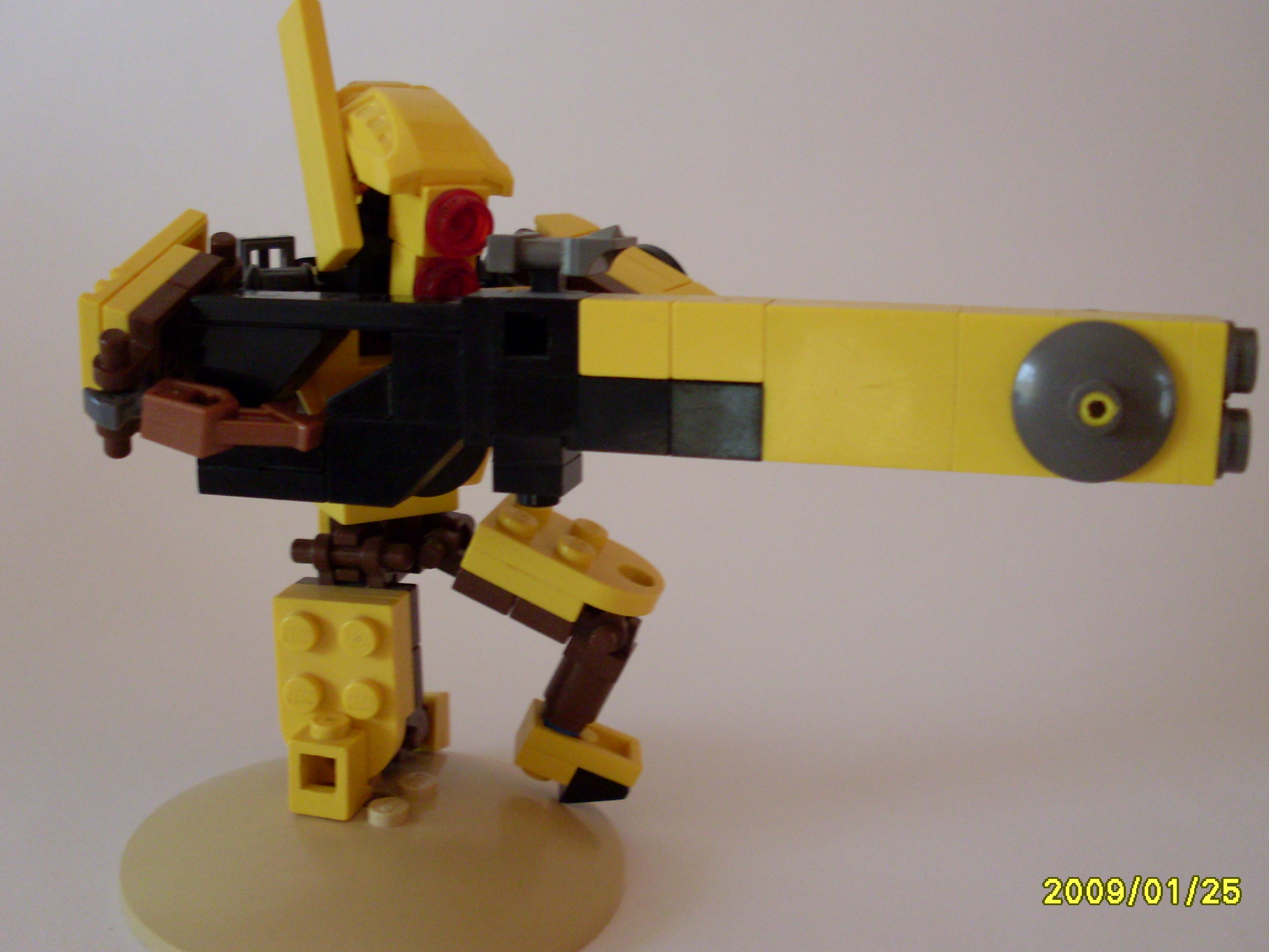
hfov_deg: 45.8
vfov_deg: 35.1
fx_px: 1503
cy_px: 478
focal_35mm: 41
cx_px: 632
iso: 200
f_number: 2.8
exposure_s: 1/45
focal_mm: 6.3
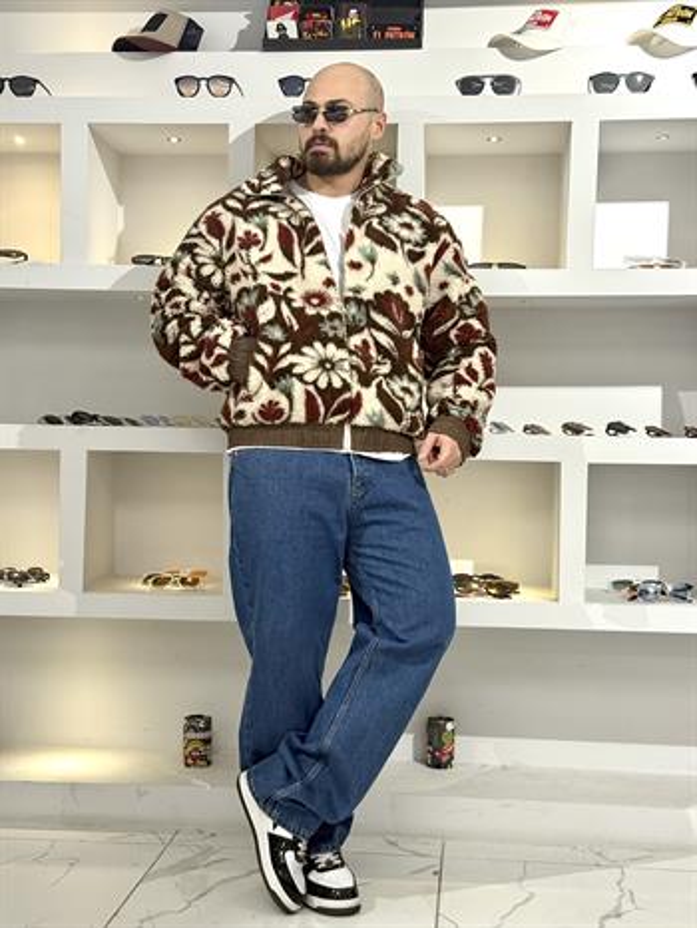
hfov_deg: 30.3
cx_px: 348
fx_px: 1287
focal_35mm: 48
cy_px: 464
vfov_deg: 39.6
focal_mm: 6.76
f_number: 1.78
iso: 100
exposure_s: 1/100
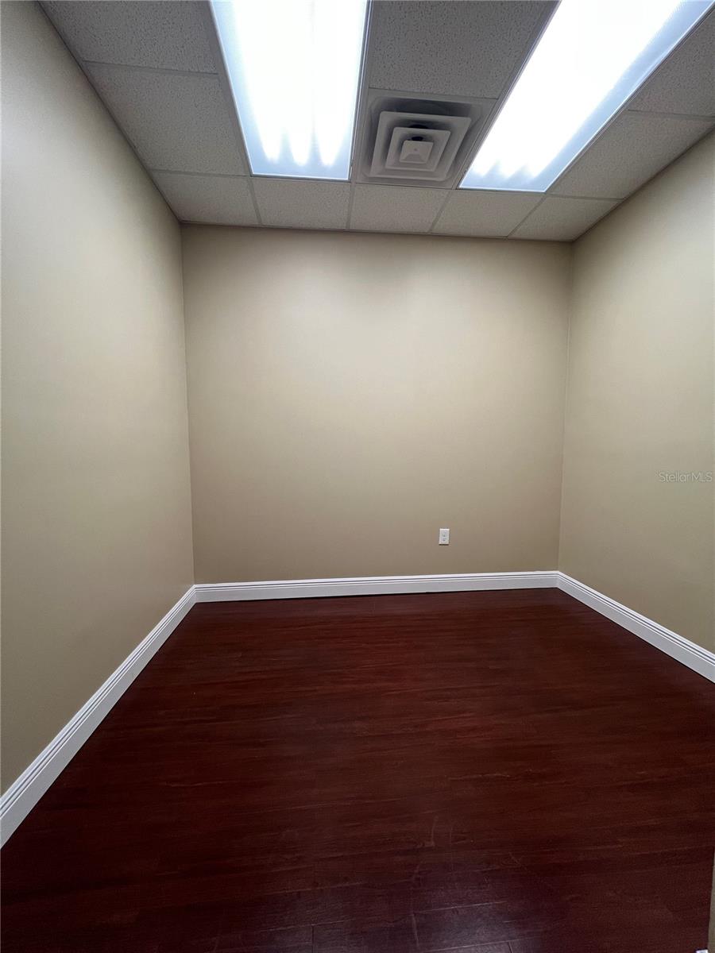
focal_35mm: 13
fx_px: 358
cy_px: 476
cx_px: 358
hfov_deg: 89.9
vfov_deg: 106.2
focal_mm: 1.57
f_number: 1.8
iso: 200
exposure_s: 1/120
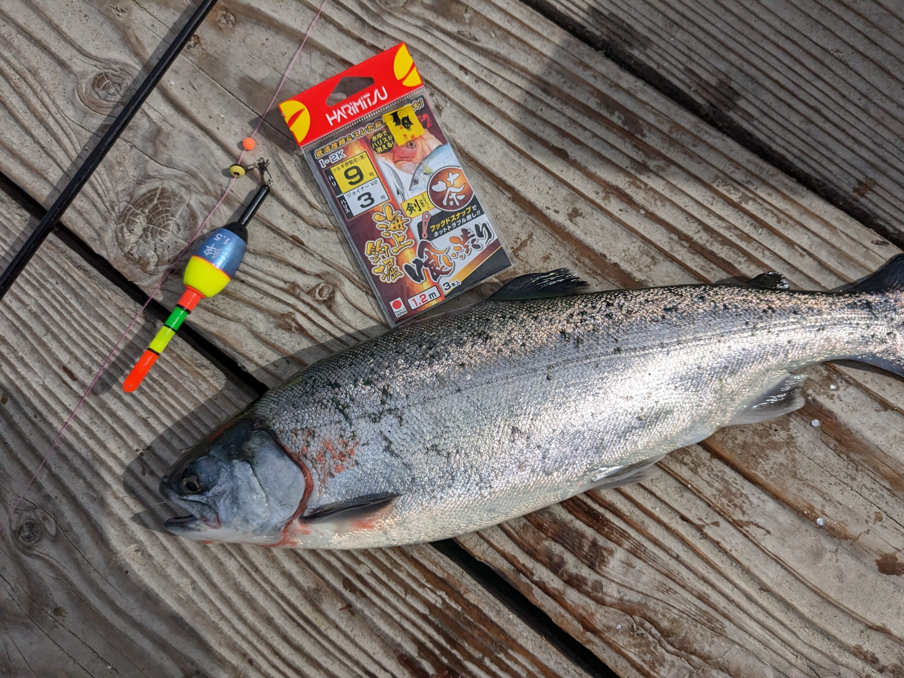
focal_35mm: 27
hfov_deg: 65.3
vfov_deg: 51.4
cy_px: 339
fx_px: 705
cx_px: 452
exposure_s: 1/23256
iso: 93
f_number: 1.73
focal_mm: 4.38
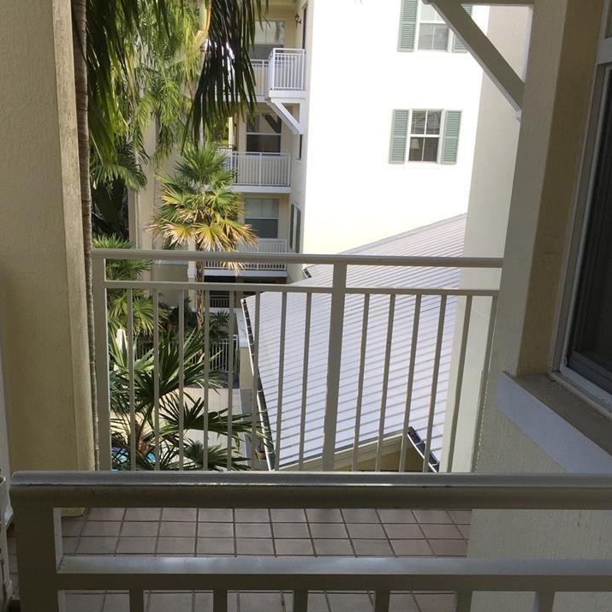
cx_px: 247
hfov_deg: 39.0
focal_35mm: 43
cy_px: 491
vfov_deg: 37.7
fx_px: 860
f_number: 2.2
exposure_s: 1/309
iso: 32
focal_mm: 4.15
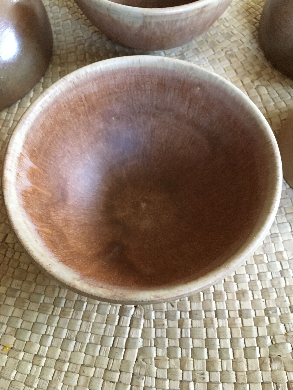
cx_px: 146
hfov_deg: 48.2
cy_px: 195
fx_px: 327
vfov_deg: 61.7
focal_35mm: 29
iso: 200
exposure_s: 1/17
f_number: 2.2
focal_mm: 4.15
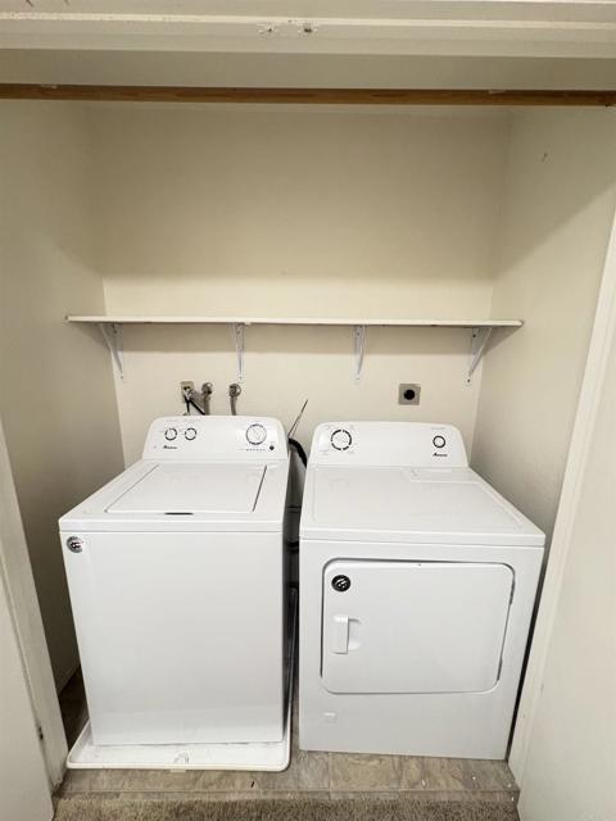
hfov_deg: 85.7
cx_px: 308
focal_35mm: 14
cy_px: 410
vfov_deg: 102.1
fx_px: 332
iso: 500
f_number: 2.2
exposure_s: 1/60
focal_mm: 2.22
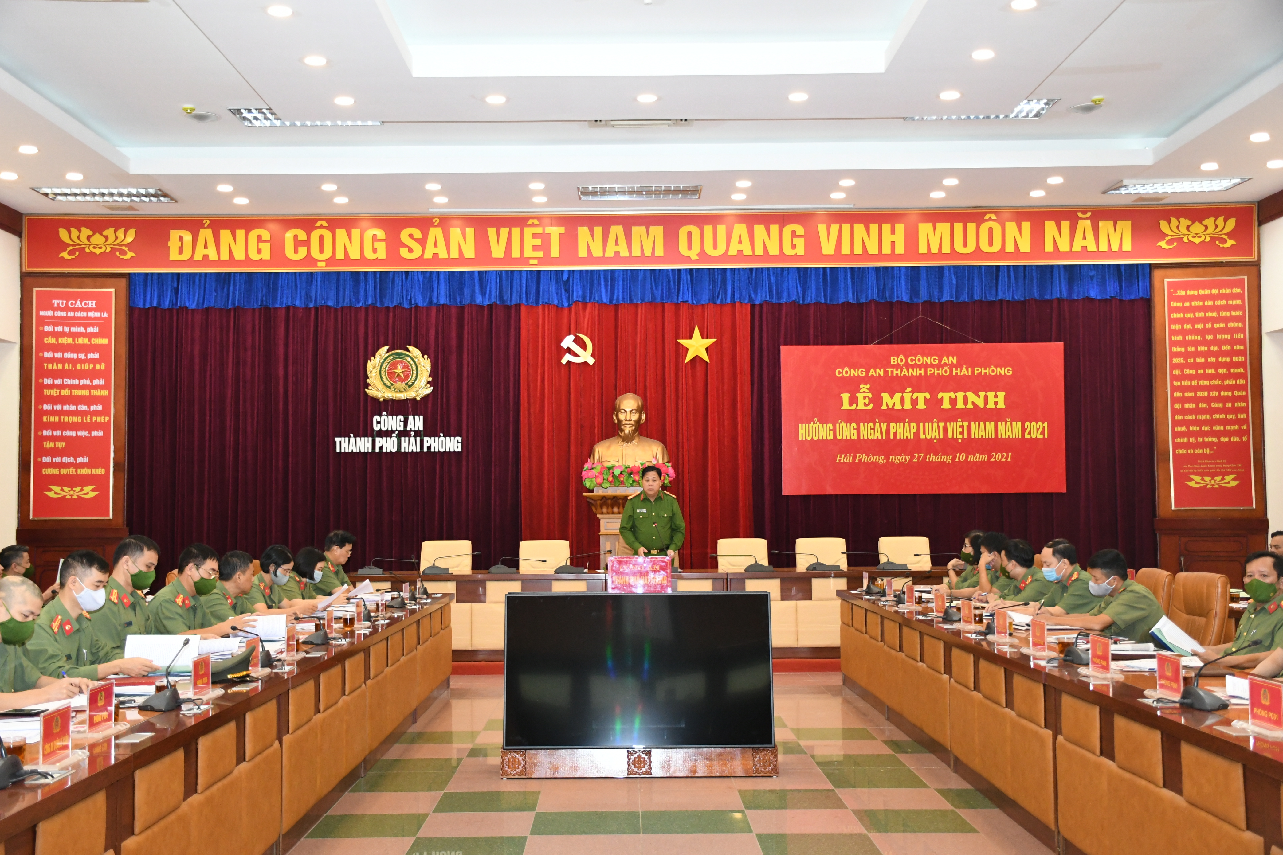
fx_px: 1443
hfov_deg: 47.9
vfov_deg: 33.0
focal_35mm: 40
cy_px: 428
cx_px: 642
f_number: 4
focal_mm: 27
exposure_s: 1/200
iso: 2500
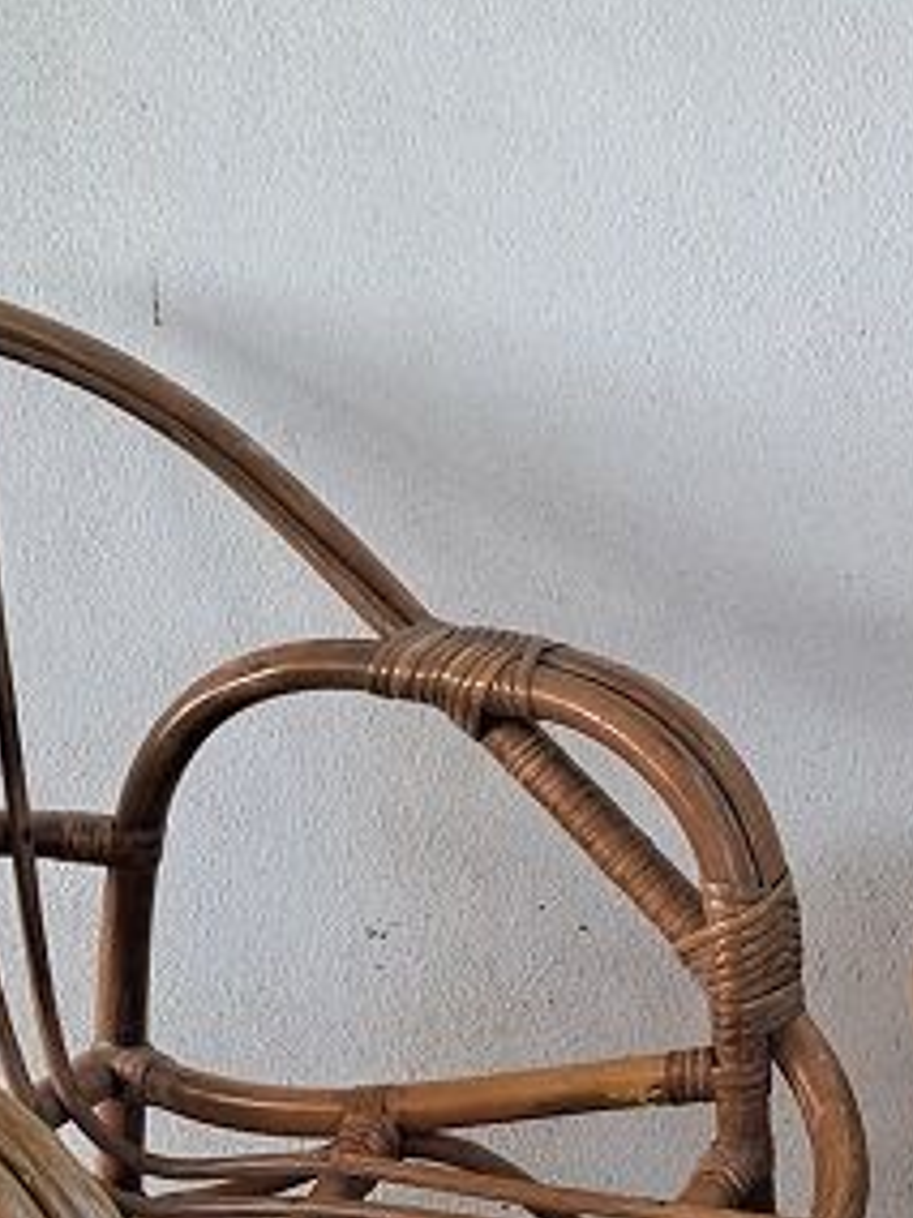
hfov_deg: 15.4
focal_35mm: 94
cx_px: 973
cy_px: 763
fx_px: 3306
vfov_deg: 20.8
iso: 50
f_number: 2
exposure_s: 1/100
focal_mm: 4.6
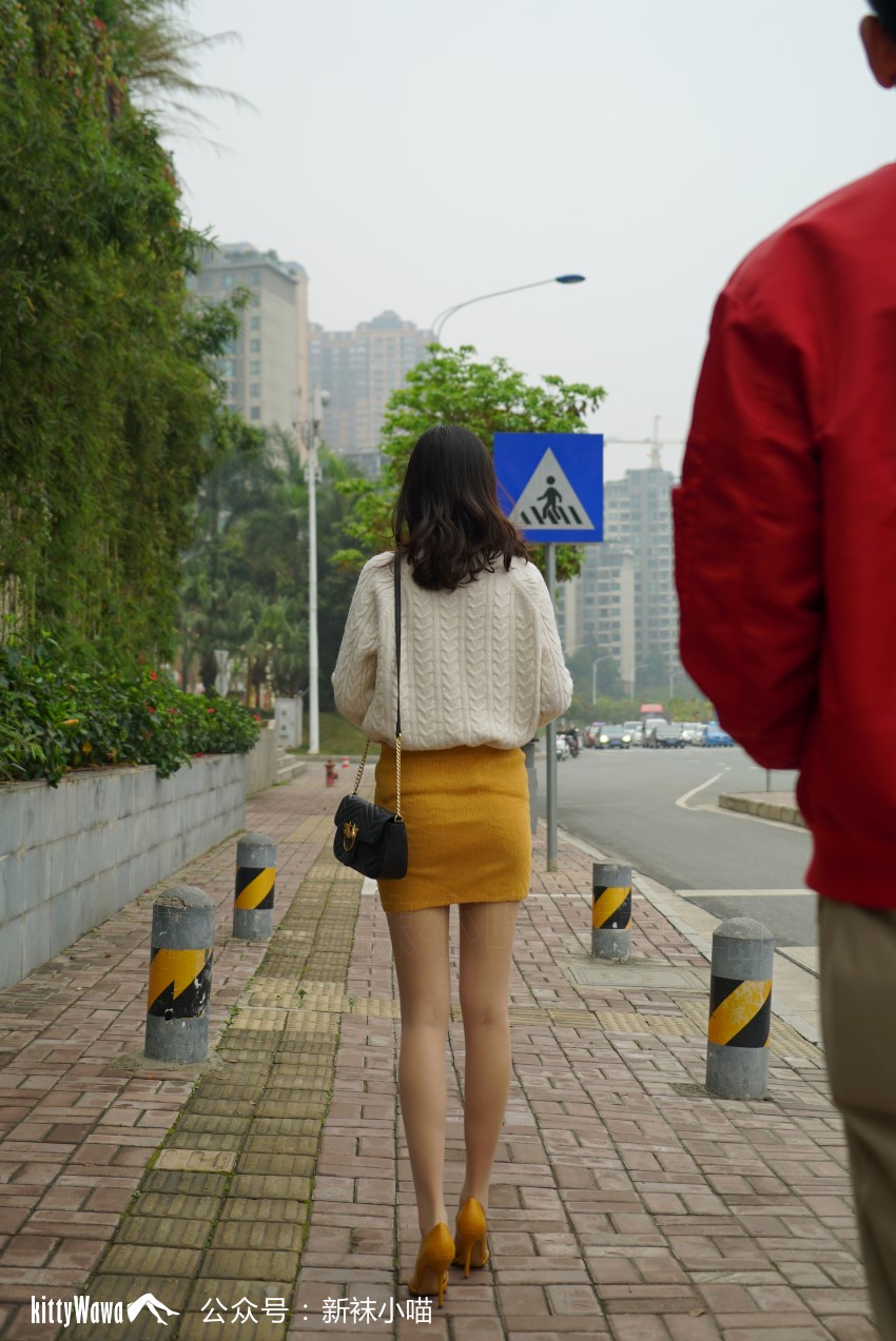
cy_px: 670
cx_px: 448
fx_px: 1492
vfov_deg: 48.4
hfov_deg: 33.4
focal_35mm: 40
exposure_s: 1/200
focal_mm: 40
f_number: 4.5
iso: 100
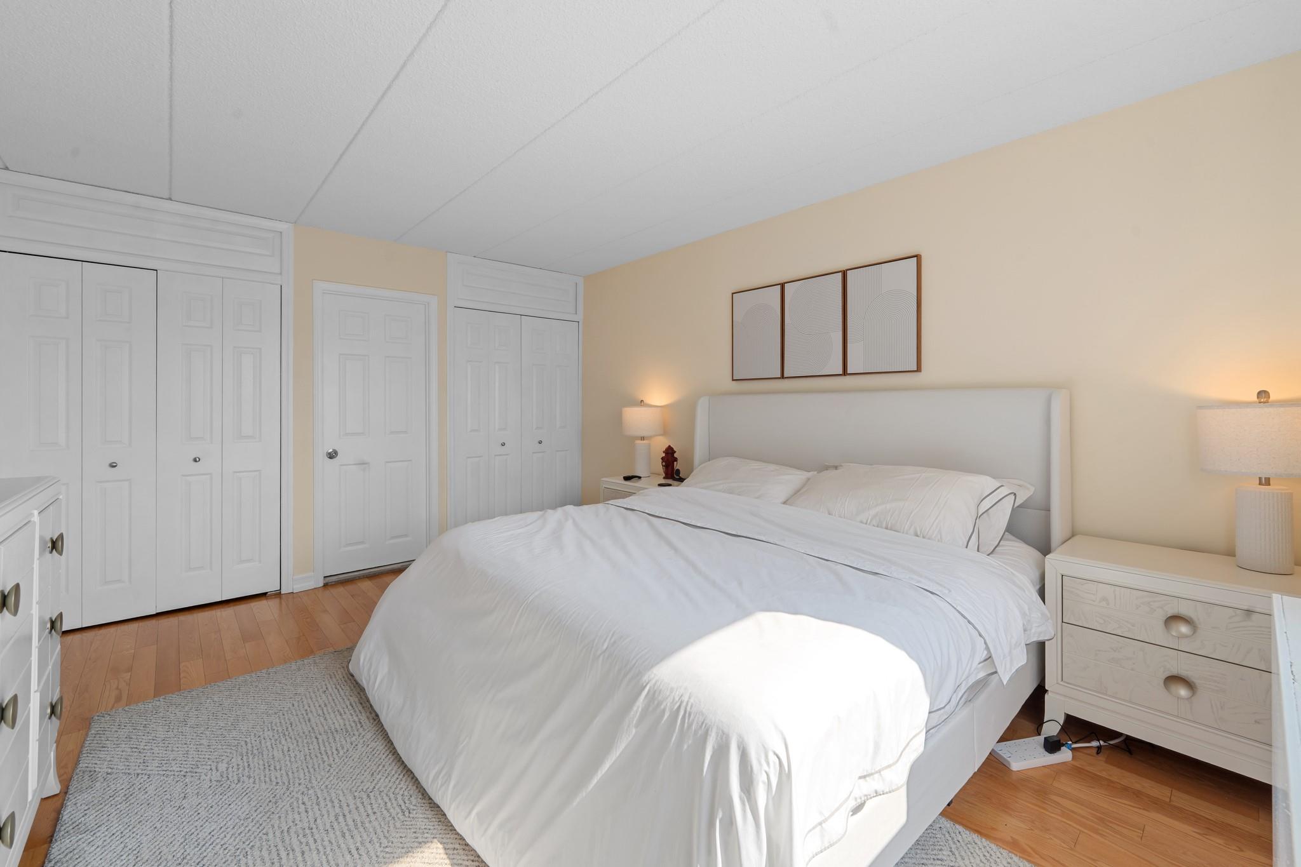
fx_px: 506
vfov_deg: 81.2
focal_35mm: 14
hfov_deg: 104.3
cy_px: 434
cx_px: 650
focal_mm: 14
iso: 320
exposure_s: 1/15
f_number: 10
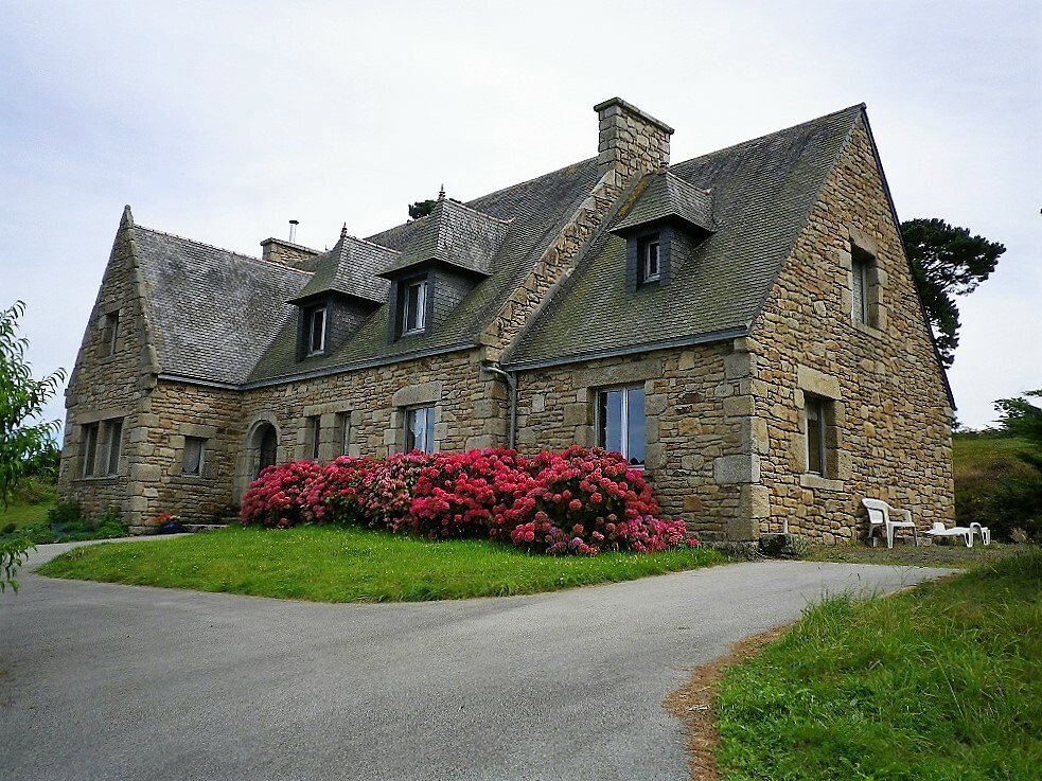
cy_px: 390
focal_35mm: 28
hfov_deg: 63.5
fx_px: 843
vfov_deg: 49.7
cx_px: 521
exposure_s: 1/640
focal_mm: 5.05
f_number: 3.5
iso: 80
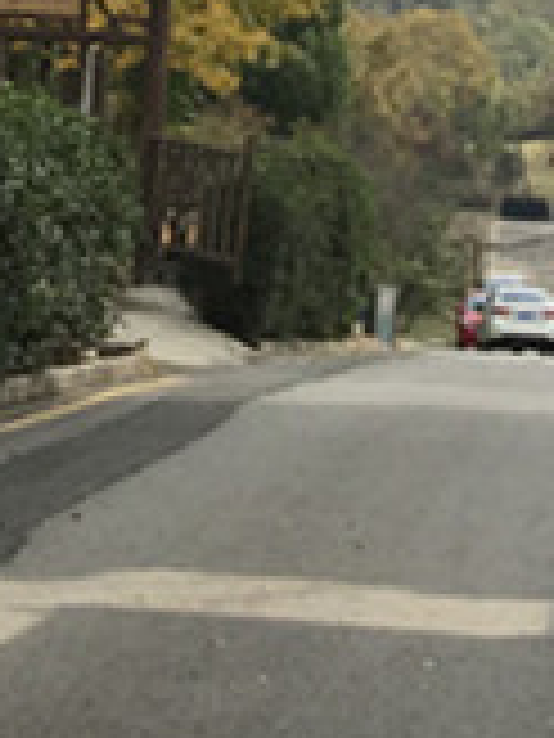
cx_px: 291
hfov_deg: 11.8
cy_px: -634
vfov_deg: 13.8
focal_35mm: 126
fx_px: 2689
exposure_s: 1/3195
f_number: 1.8
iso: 20
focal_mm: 3.99
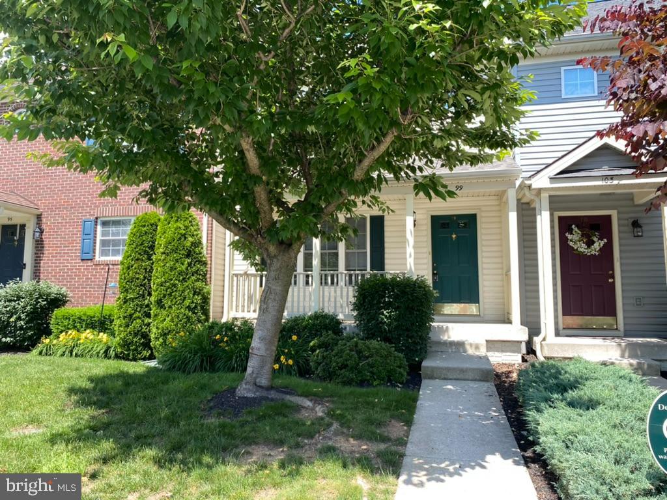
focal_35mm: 26
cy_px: 250
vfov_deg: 53.1
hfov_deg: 67.3
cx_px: 334
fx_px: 501
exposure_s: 1/782
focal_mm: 4.25
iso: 32
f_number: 1.8
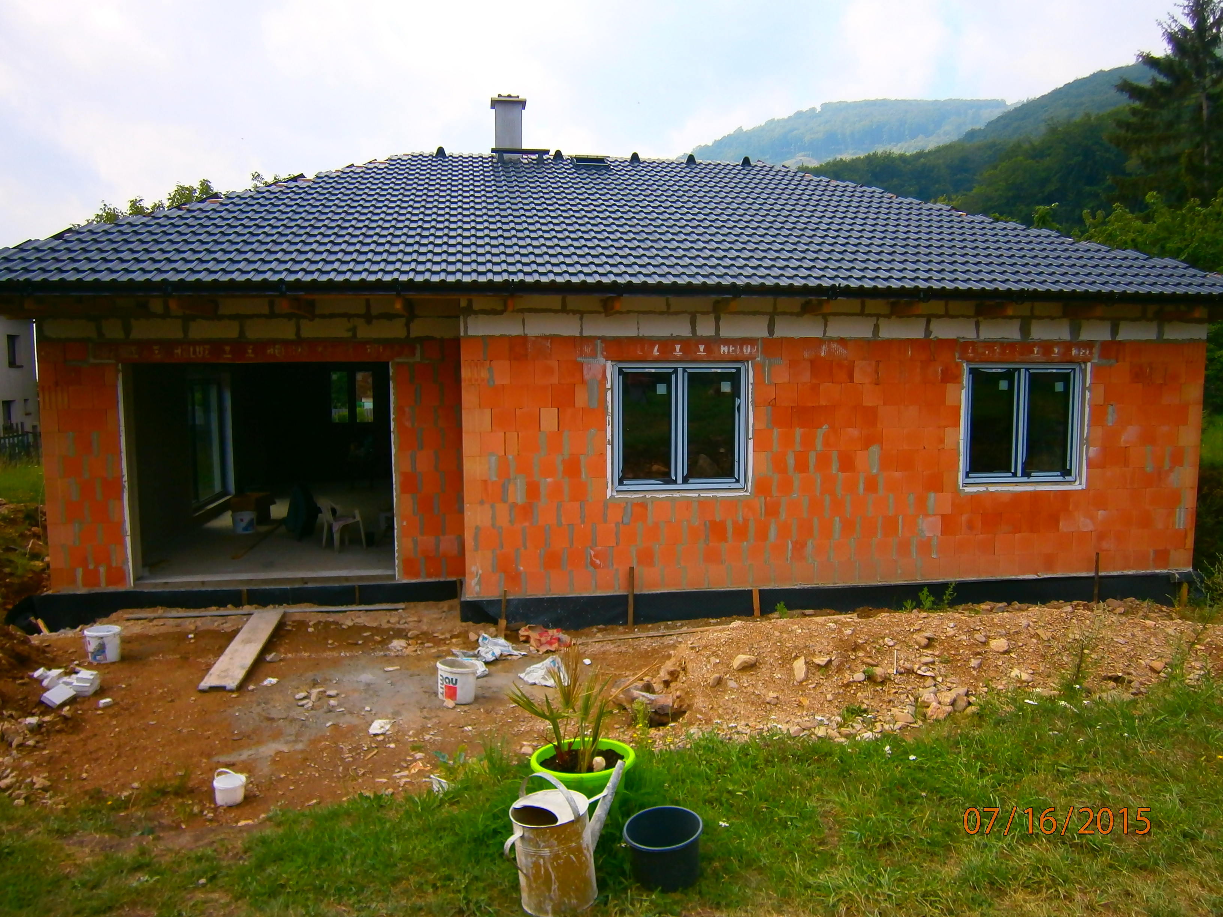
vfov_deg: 53.1
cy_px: 458
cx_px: 612
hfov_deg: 67.3
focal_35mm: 26
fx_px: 919
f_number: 2.8
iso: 80
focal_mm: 4.7
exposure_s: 1/640
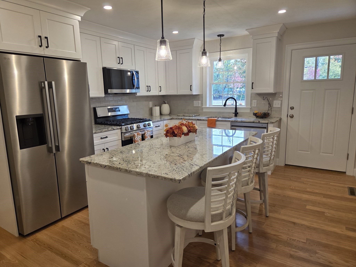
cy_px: 134
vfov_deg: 58.9
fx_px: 237
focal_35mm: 23
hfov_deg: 73.9
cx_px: 178
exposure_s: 1/120
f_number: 1.8
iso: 100
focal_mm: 5.4
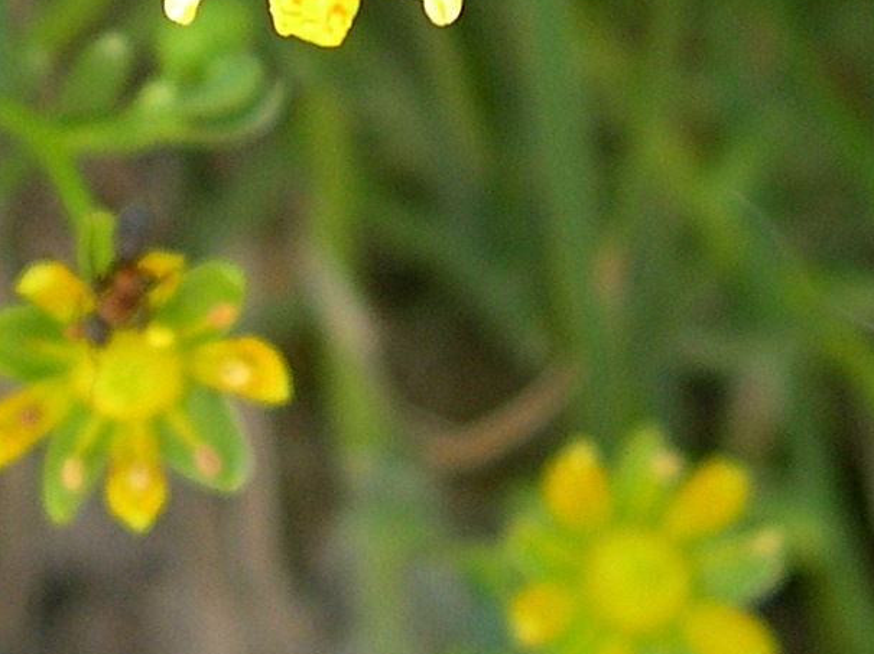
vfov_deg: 16.3
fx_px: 2221
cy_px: -68
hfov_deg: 22.0
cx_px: 178
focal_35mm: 88
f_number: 2.8
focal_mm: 8
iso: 100
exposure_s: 1/138
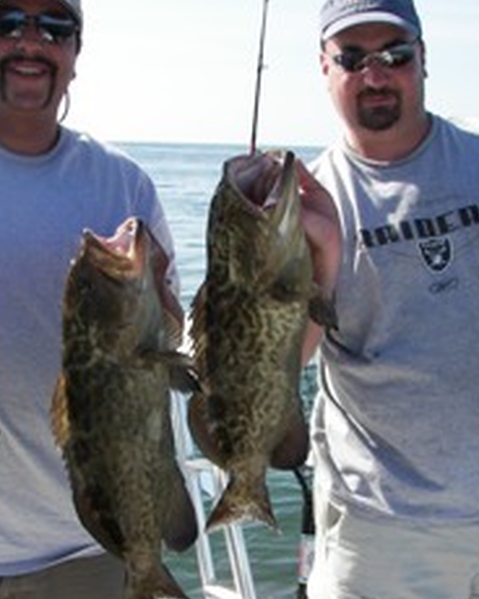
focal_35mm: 61
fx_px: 1081
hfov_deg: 25.0
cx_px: 203
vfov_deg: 30.9
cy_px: 341
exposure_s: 1/640
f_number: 2.8
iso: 50
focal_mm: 6
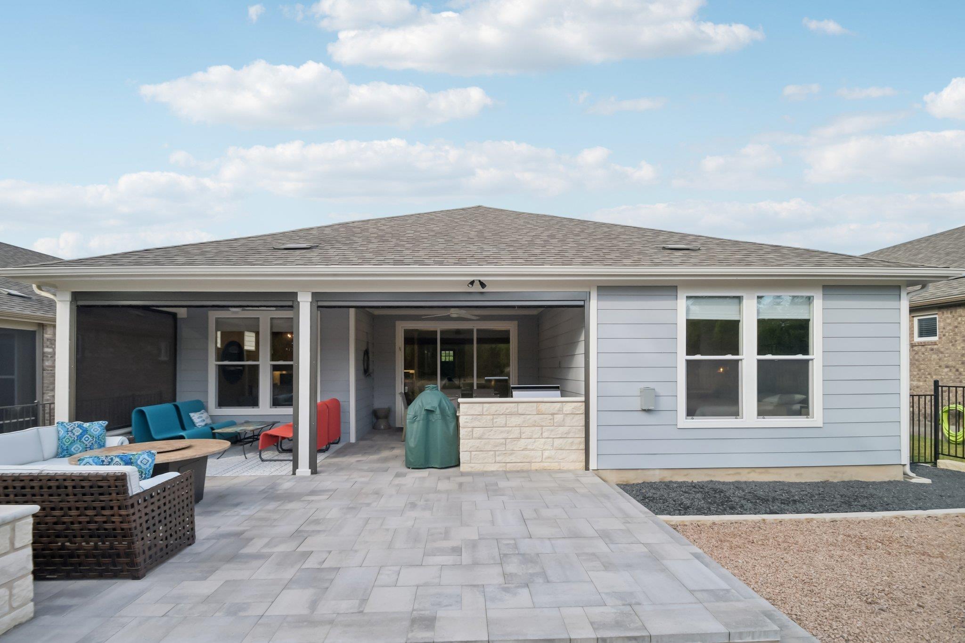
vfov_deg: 77.3
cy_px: 322
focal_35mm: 15
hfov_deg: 100.4
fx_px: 402
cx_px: 482
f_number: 8
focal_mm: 10
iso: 400
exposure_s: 1/500
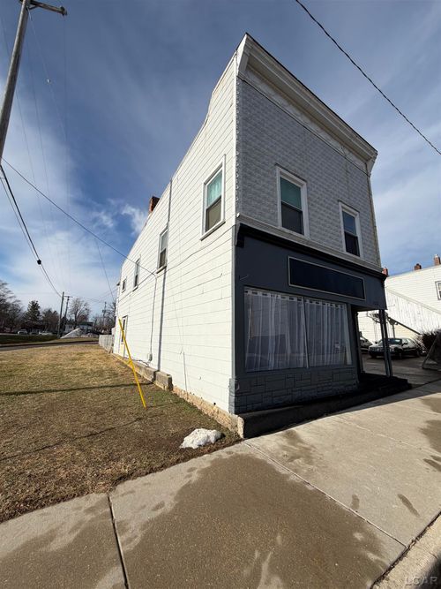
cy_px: 294
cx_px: 220
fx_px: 238
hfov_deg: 85.7
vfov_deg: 102.1
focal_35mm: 14
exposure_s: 1/1368
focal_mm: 2.22
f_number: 2.2
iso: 20
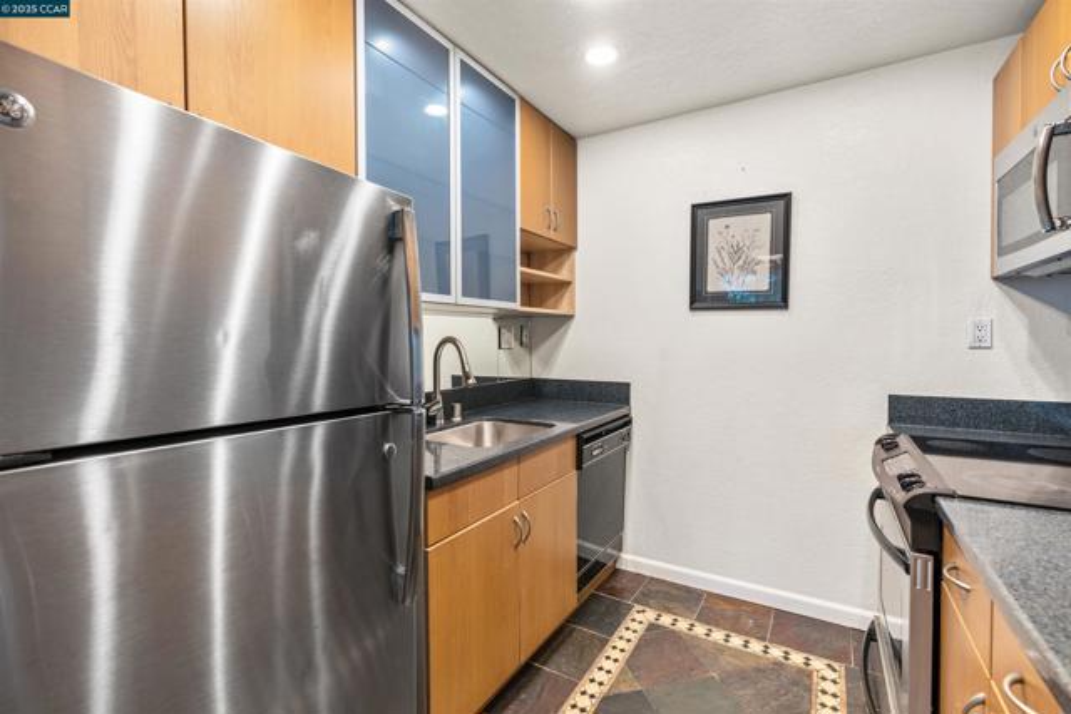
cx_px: 536
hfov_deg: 96.7
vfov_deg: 73.8
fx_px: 476
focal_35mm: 16
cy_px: 357
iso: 200
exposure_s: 1
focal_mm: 16
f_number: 5.6
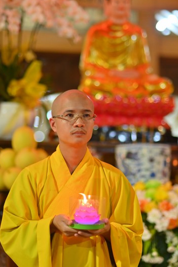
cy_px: 140
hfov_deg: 13.2
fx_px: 771
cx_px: 90
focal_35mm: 104
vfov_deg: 19.6
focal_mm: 85
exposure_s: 1/320
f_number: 1.8
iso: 1250
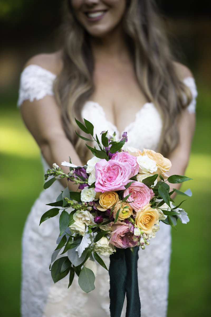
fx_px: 1757
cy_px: 158
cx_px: 106
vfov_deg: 10.3
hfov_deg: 6.9
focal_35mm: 200
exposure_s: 1/640
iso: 640
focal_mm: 200
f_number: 3.5
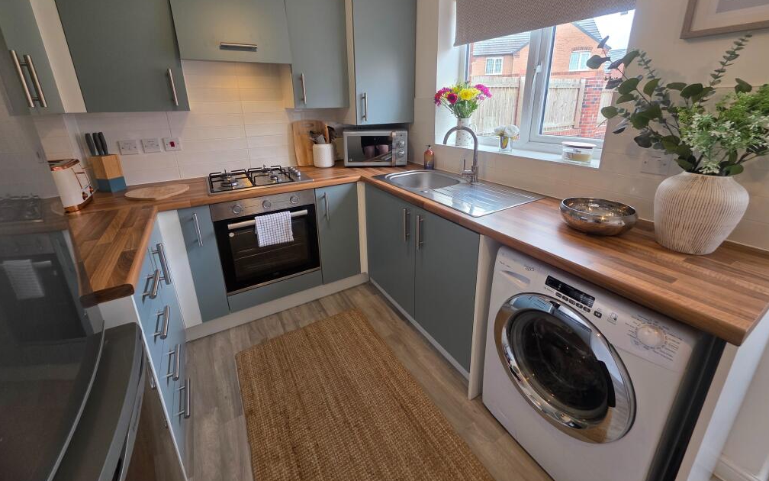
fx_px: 293
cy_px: 198
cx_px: 386
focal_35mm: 14
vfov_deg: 77.9
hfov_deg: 105.3
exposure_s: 1/100
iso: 100
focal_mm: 2.2
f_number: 1.9
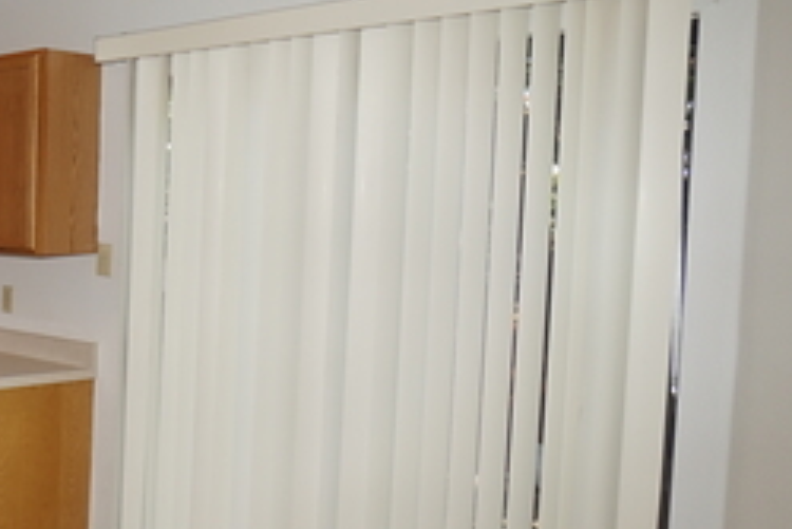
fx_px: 1013
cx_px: -73
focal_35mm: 46
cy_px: 264
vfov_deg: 29.3
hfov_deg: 36.4
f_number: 4
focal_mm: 12
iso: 250
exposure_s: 1/160
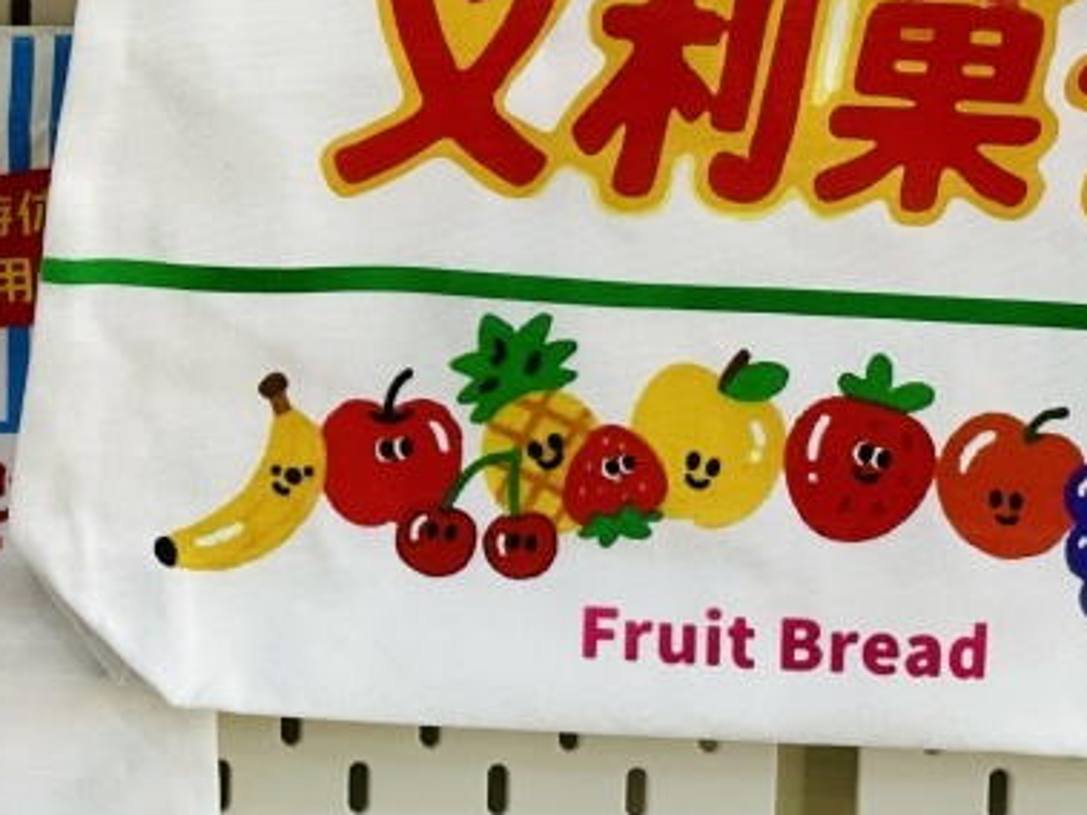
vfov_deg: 8.6
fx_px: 5431
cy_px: 364
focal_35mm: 173
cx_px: 235
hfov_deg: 11.4
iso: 64
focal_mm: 7.5
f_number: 2.2
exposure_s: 1/100
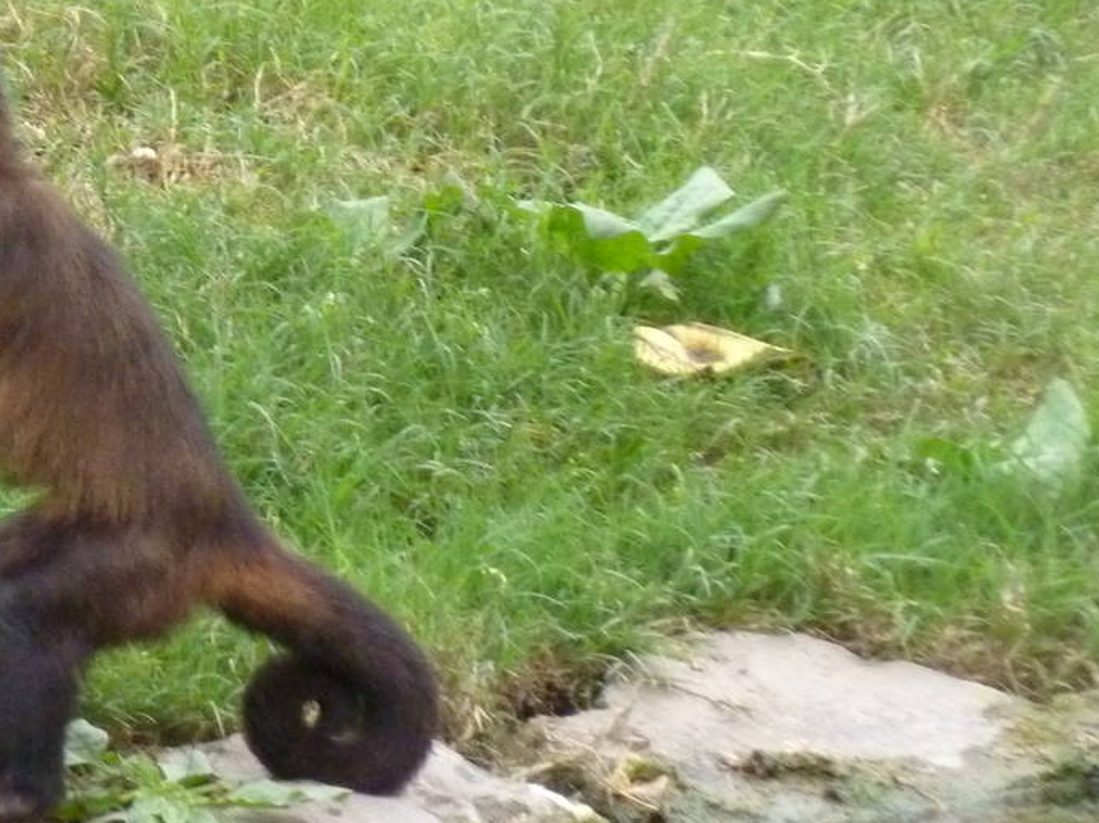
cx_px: 32
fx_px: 22216
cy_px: 331
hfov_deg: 2.8
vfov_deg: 2.1
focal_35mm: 700
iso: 640
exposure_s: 1/250
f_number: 4.9
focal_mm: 49.2
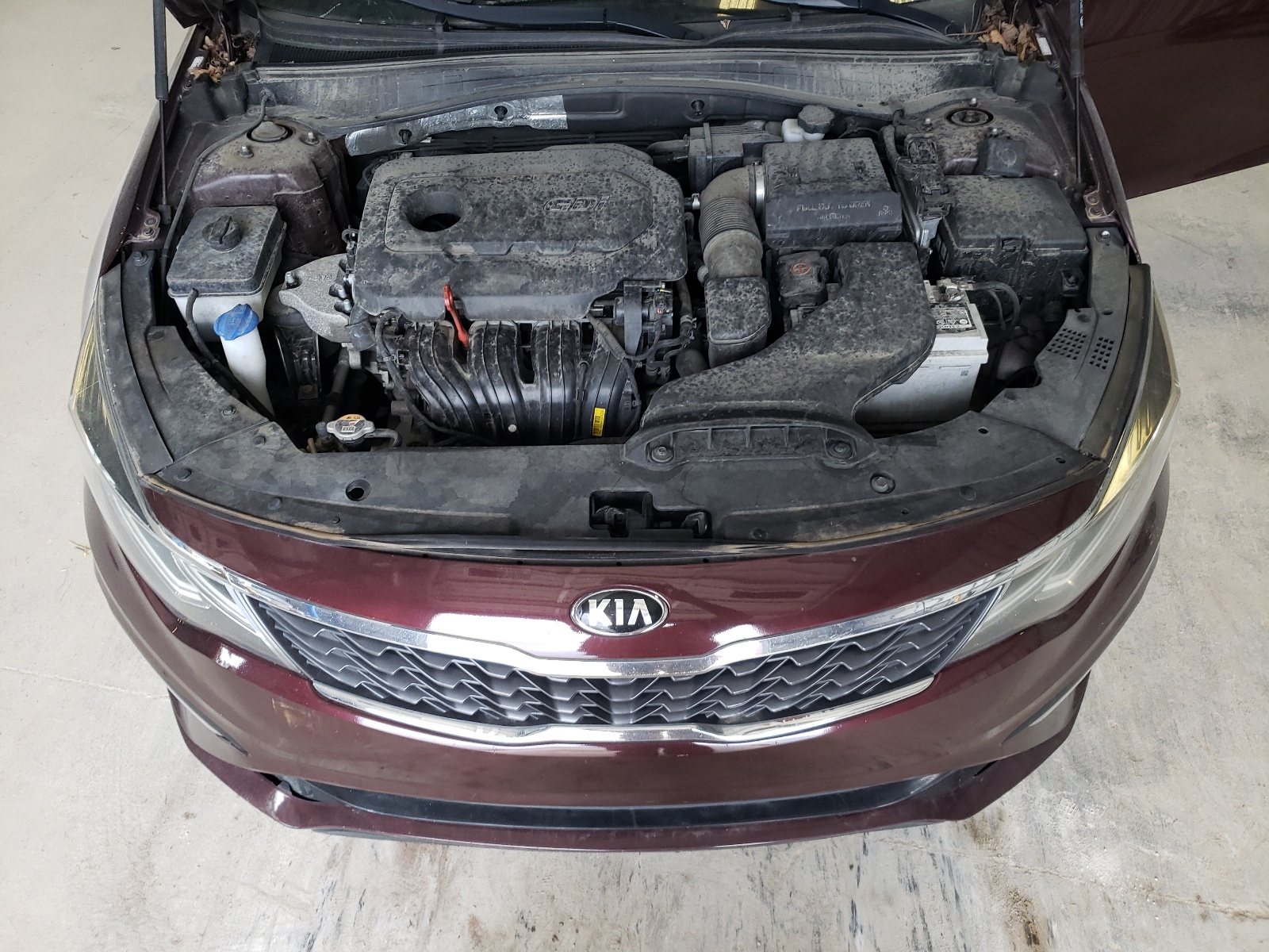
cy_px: 476
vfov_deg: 53.1
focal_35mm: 26
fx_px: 953
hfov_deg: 67.3
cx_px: 634
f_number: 1.5
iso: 73
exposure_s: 1/120
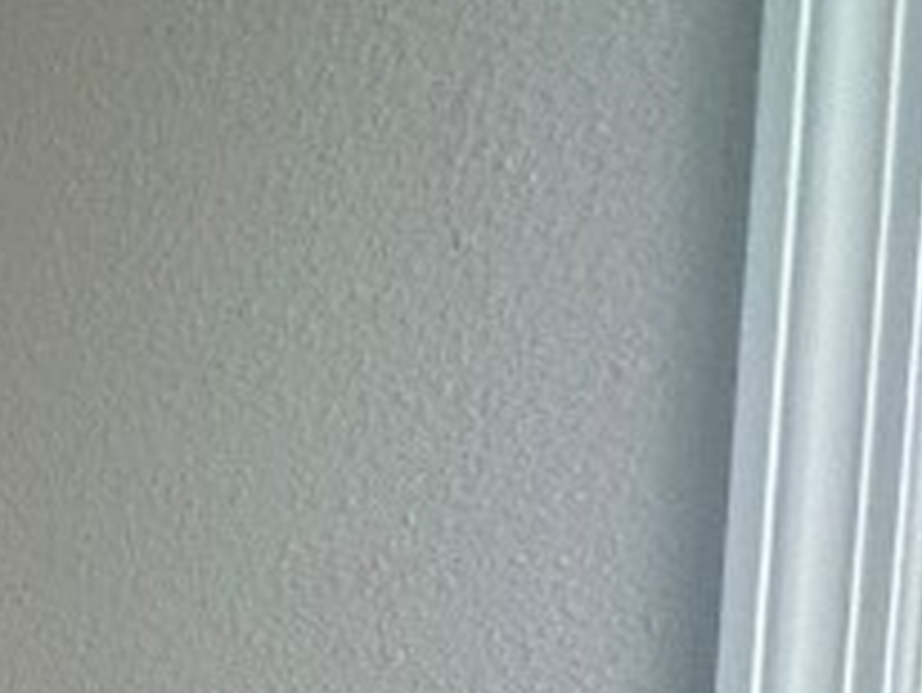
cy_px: 1296
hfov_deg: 15.7
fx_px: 1866
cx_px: -1223
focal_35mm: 70
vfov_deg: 16.9
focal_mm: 2.22
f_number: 2.2
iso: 80
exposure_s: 1/120
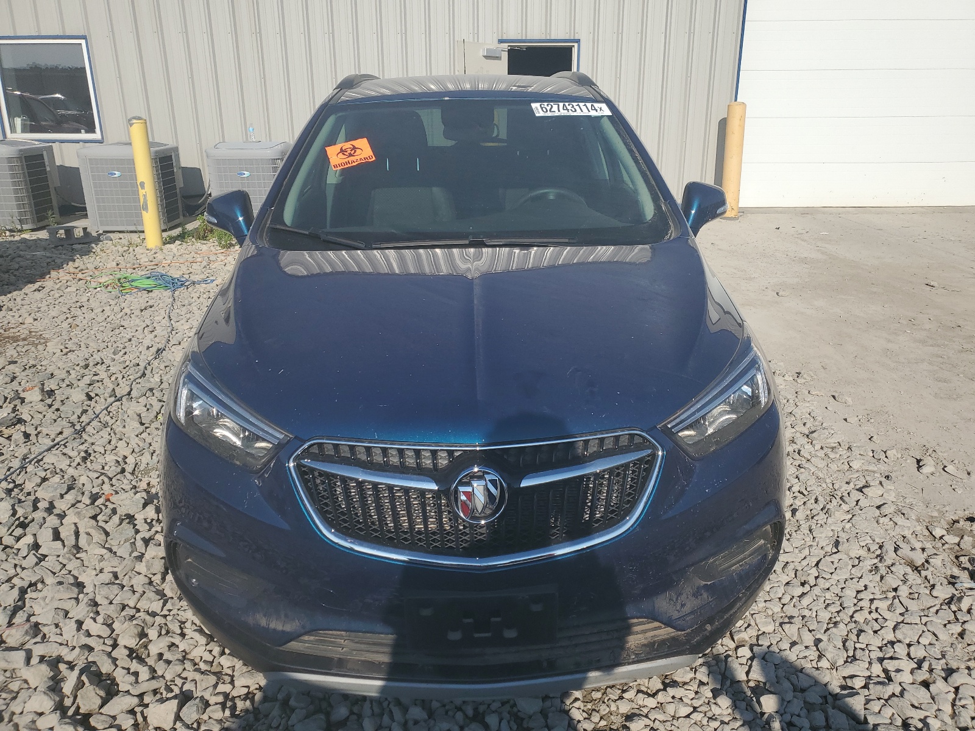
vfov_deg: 53.1
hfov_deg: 67.3
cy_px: 366
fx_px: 732
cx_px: 488
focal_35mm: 26
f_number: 1.5
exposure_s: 1/5000
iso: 50
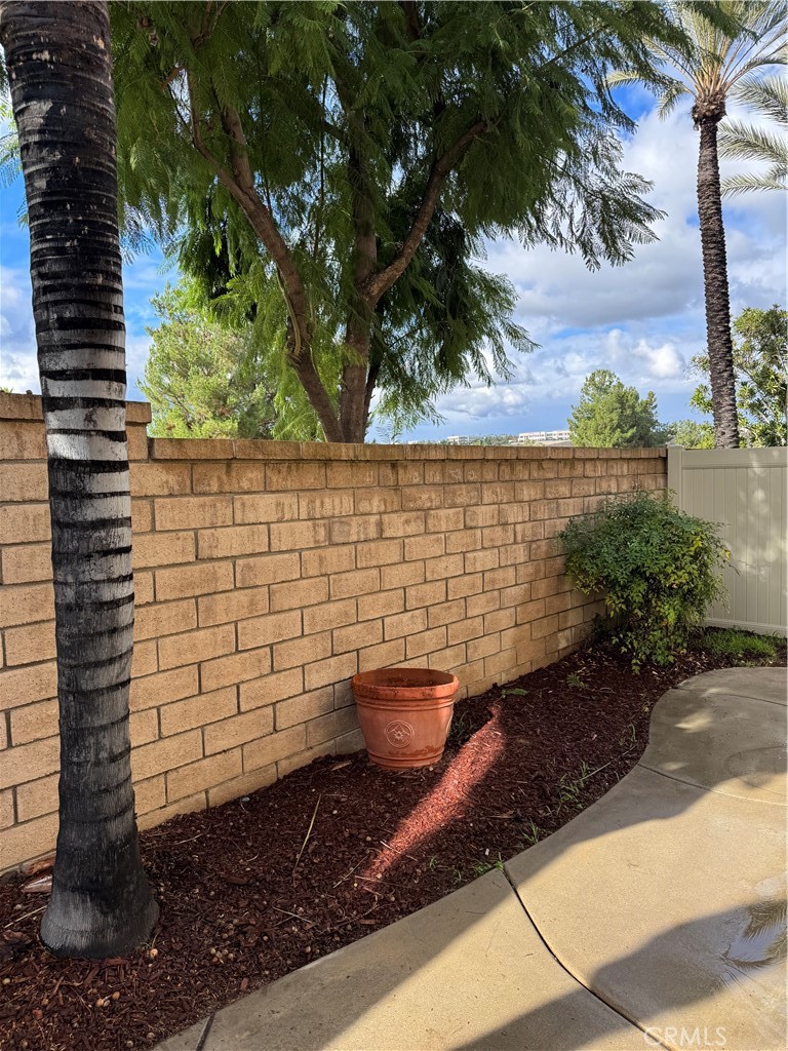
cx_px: 394
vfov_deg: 71.6
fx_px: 728
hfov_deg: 56.8
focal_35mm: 24
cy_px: 526
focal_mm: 6.76
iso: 80
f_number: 1.78
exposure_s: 1/1131
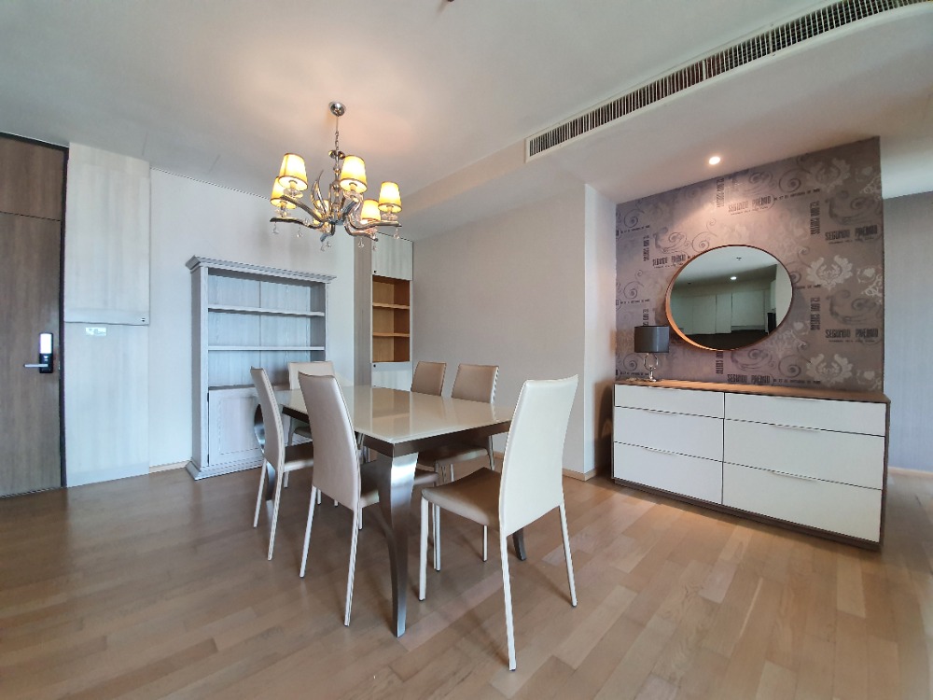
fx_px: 350
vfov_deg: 89.9
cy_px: 350
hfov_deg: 106.2
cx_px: 466
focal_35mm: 13
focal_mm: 1.8
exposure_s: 1/50
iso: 250
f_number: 2.2
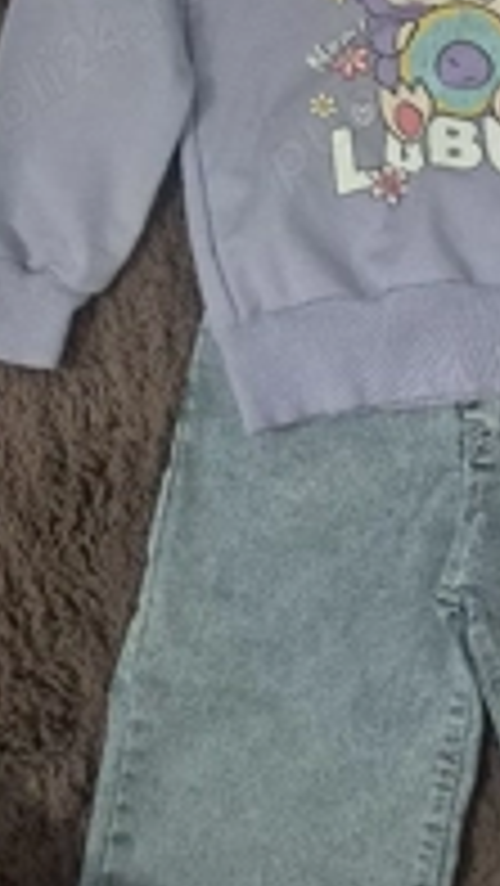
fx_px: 1201
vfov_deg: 40.5
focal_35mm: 51
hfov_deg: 22.6
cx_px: 500
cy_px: 477
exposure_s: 1/50
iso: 1250
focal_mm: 5.4
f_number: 1.8
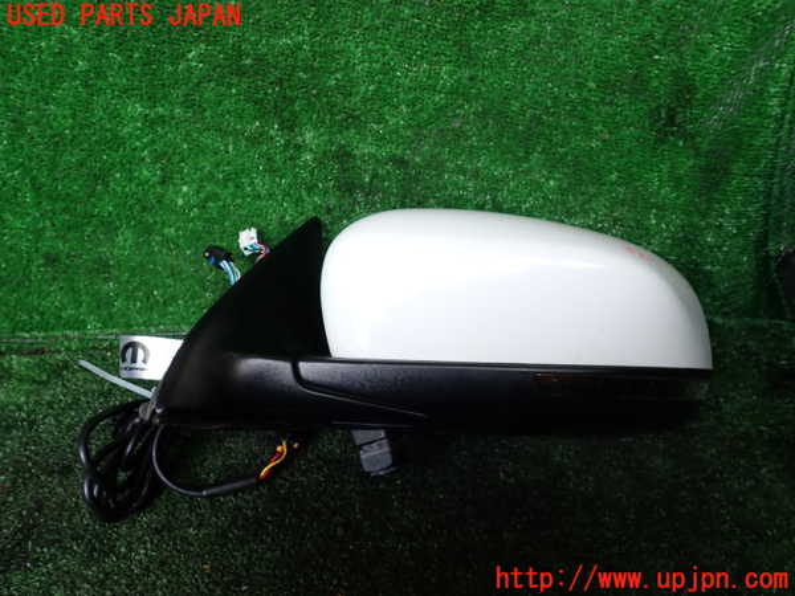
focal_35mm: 25
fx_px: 574
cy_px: 298
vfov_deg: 54.9
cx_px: 398
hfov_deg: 69.4
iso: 100
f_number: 2.8
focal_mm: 4.5
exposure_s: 1/80
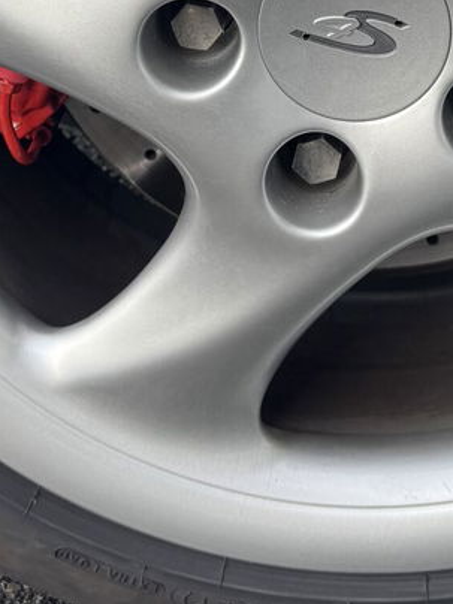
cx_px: 333
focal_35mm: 81
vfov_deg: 22.0
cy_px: -153
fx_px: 1413
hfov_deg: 18.1
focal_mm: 6.76
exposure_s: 1/179
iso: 64
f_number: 1.78
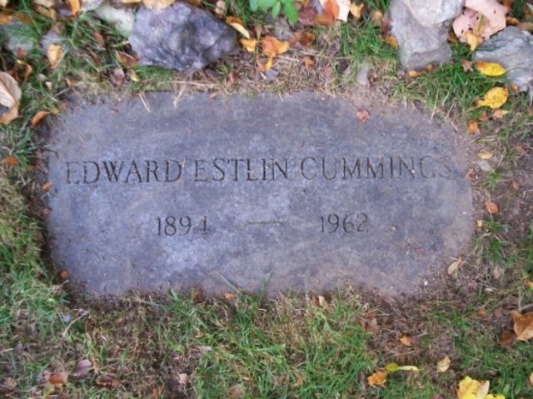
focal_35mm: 36
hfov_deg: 51.4
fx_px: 554
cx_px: 266
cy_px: 200
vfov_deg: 39.6
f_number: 4.5
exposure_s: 1/12.3
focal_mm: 5.9
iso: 140
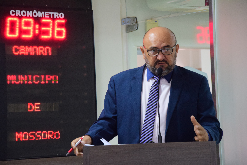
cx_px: 124
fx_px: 1132
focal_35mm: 165
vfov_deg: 8.3
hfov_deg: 12.4
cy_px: 82
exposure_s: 1/60
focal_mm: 110
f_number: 5.6
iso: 1600
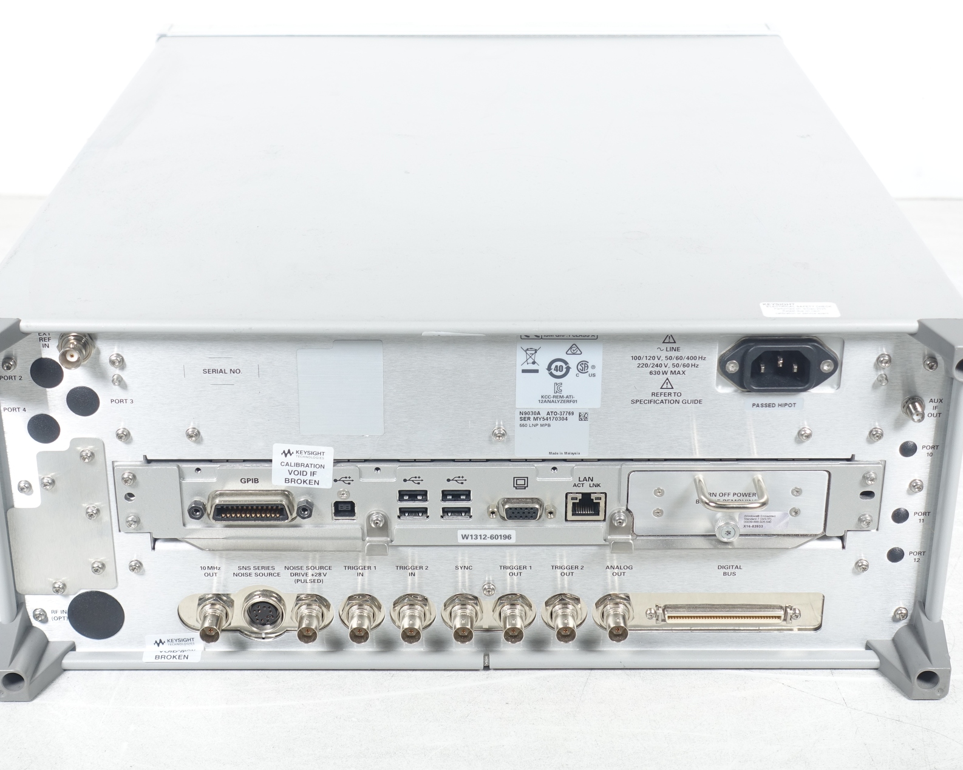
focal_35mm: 63
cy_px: 369
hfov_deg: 30.0
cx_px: 476
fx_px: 1796
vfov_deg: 24.2
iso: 125
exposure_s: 1/80
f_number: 3.5
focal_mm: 18.89
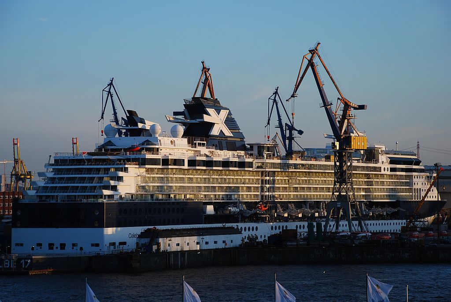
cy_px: 151
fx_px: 1505
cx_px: 226
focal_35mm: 120
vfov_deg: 11.4
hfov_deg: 17.0
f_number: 5.6
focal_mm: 80
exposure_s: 1/125
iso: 100
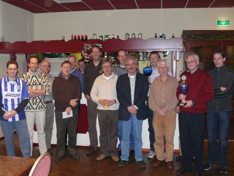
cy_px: 85
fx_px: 264
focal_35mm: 39
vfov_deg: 36.8
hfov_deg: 47.9
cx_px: 118
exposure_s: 1/30
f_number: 2.8
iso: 160
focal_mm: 7.4
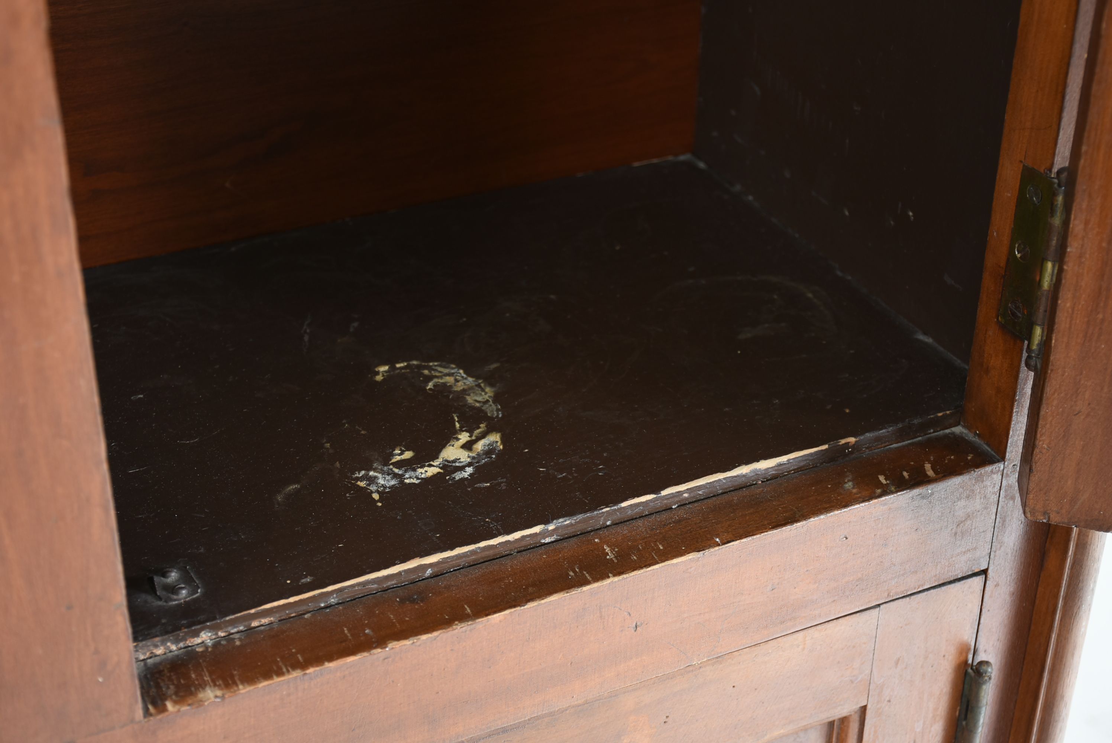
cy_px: 372
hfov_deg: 33.4
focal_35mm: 60
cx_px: 556
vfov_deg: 22.7
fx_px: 1855
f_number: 6.3
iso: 200
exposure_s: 1/80
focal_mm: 40
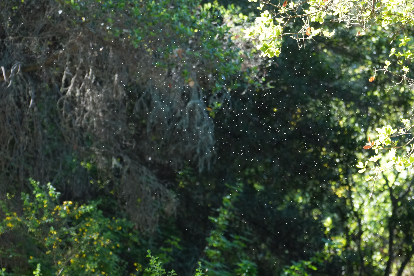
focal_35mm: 226
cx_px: 284
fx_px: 2599
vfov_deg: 6.1
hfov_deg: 9.1
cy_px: 119
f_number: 6.3
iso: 1000
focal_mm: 152
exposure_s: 1/160
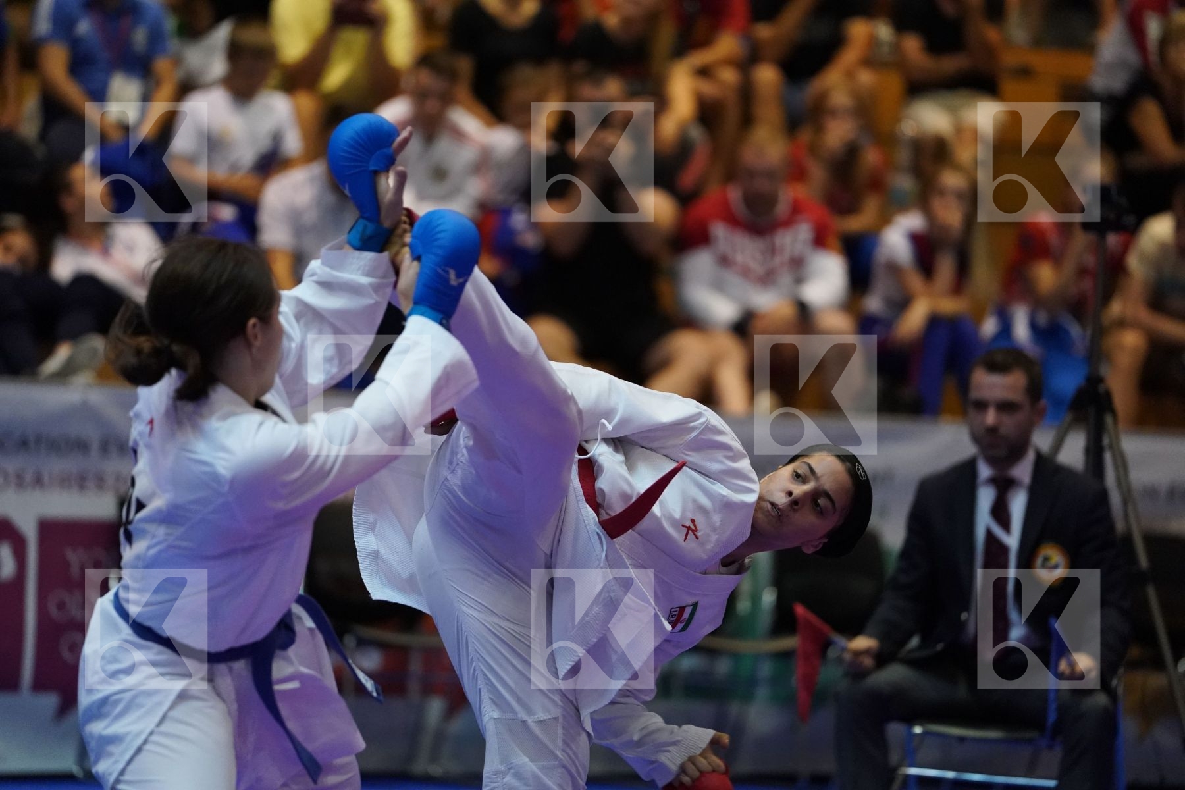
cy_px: 395
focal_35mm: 200
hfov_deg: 10.3
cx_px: 592
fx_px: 6583
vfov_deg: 6.9
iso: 6400
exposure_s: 1/800
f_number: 2.8
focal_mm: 200
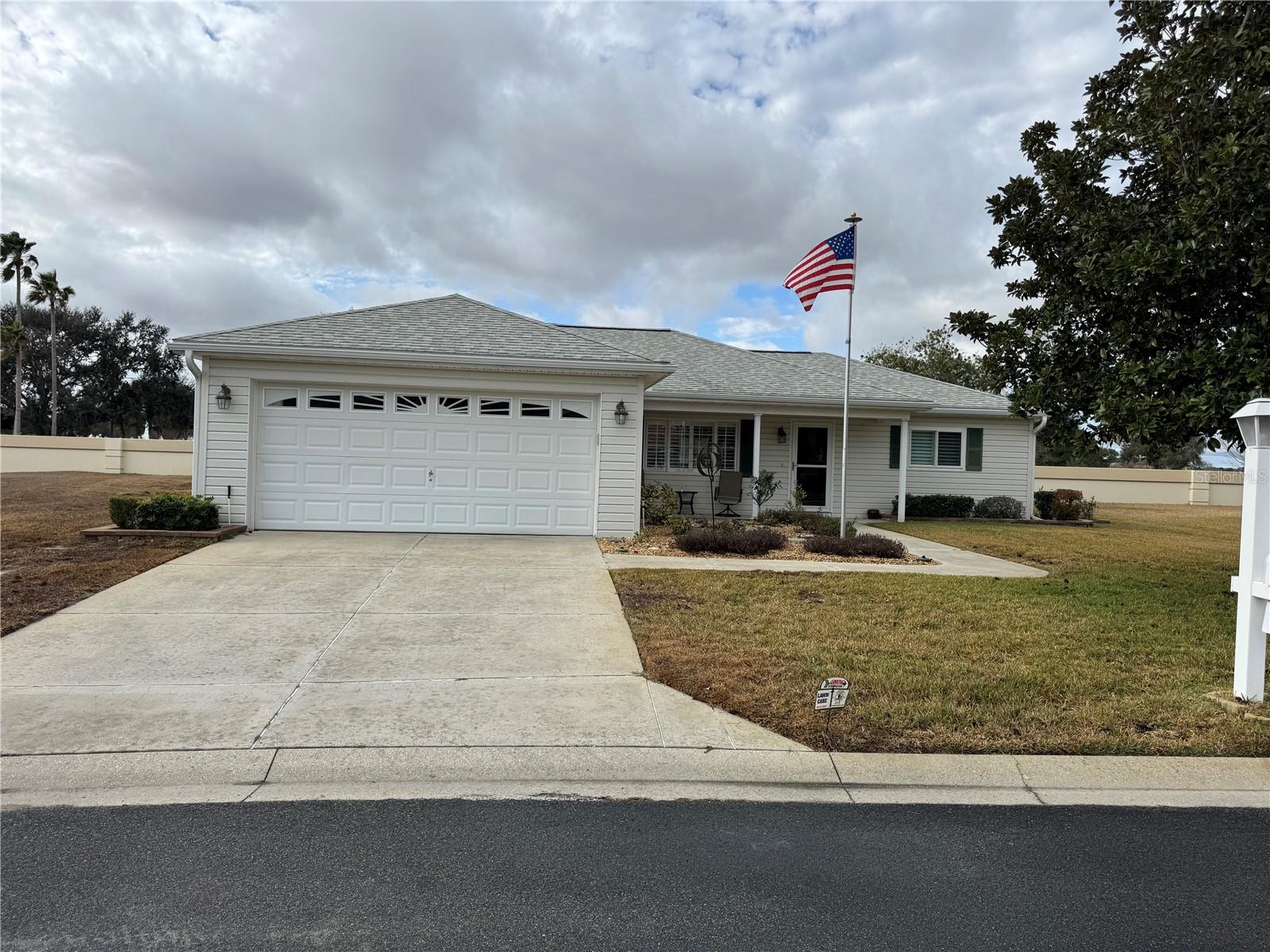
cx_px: 635
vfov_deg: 56.8
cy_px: 476
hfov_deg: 71.6
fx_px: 881
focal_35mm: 24
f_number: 1.78
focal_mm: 6.76
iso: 80
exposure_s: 1/4950
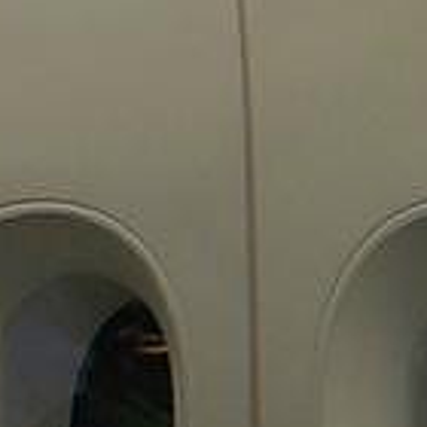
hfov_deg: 10.4
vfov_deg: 13.0
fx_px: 1828
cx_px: 1193
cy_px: 503
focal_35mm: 131
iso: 1250
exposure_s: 1/30
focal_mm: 18
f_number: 6.3
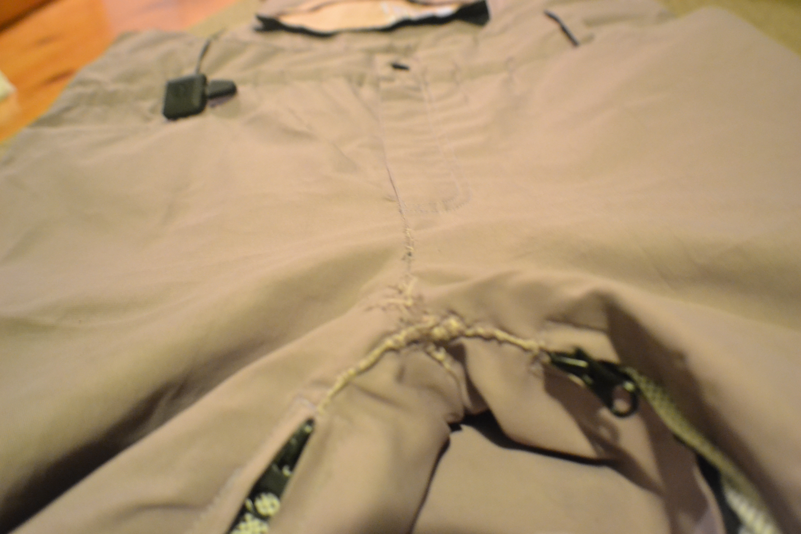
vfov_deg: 36.9
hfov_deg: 53.1
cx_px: 400
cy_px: 267
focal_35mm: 36
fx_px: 801
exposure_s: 1/6
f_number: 4
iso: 3200
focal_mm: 24
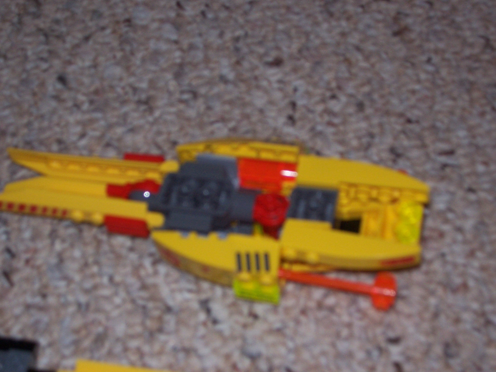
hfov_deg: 29.4
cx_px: 248
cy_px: 186
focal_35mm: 66
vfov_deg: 22.3
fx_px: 946
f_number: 4
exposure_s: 1/90
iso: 125
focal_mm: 10.8
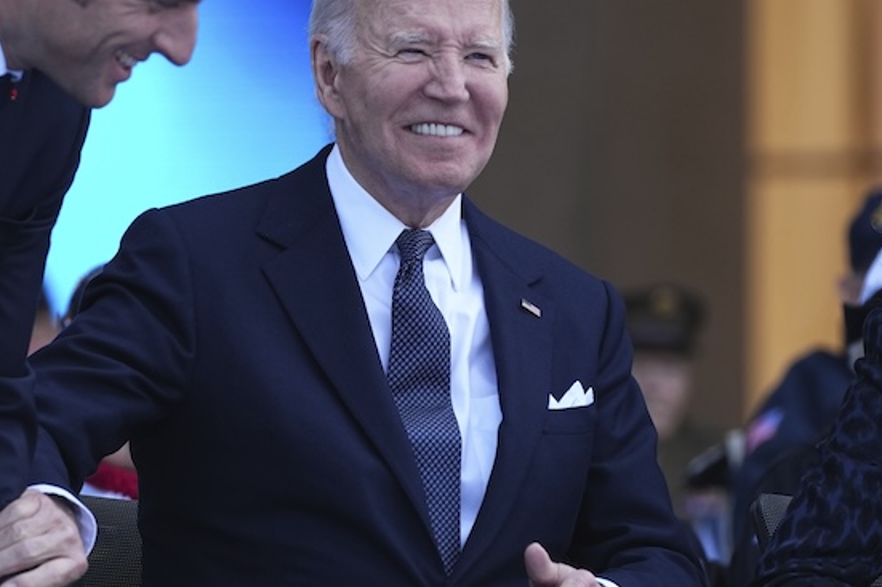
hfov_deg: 4.9
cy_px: 347
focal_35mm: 418
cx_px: 237
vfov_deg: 3.3
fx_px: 10237
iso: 500
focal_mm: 192
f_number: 4
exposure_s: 1/1000
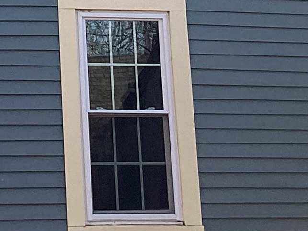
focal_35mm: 148
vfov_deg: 9.3
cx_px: -46
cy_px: -245
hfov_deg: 13.0
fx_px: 1318
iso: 25
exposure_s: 1/215
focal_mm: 3.3
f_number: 2.4
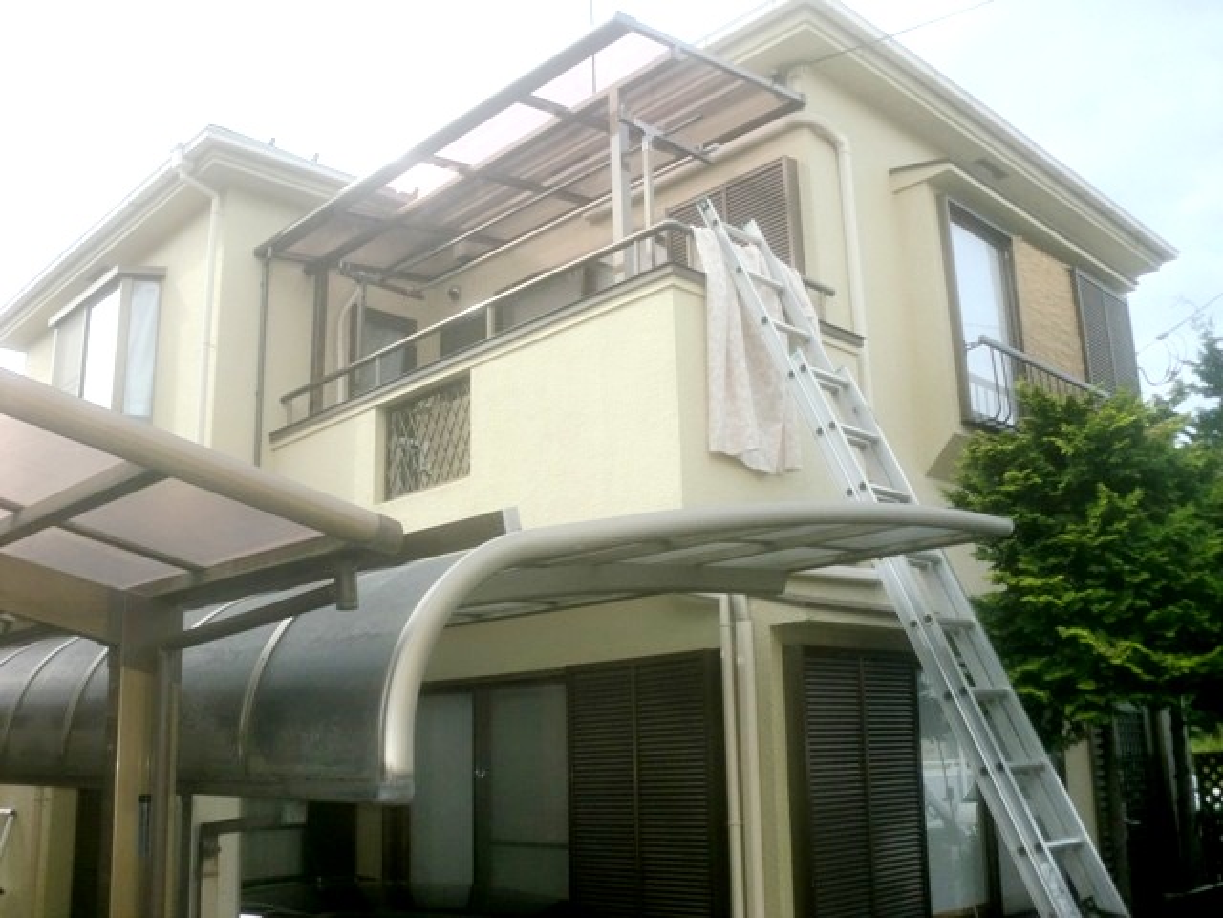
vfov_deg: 40.7
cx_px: 612
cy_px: 459
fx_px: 1237
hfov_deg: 52.6
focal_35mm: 35
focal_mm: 6.3
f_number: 3.1
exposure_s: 1/640
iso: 64
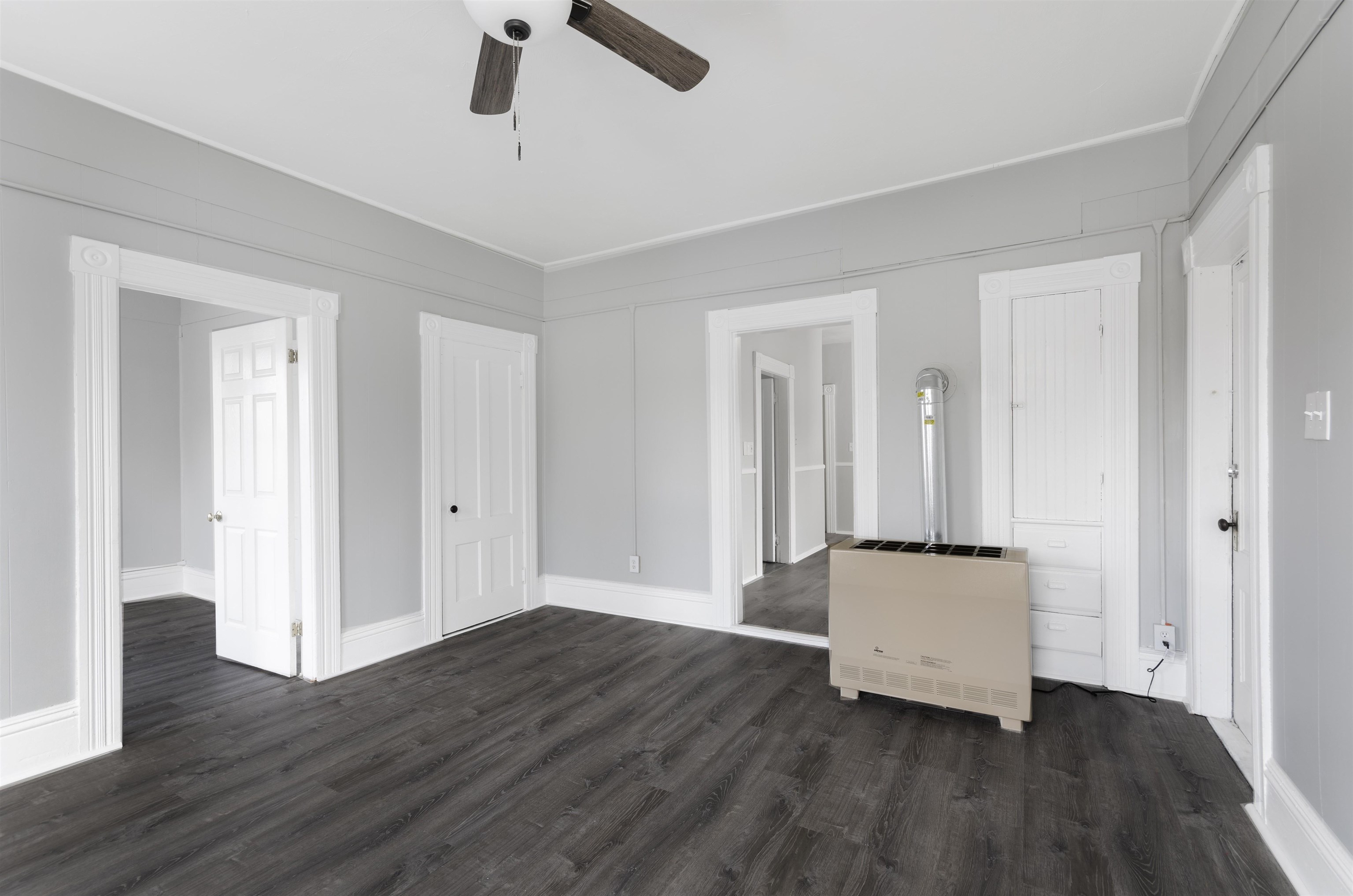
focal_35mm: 15
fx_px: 563
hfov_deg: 100.5
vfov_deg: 77.1
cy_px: 448
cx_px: 676
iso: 100
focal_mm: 10
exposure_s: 1/6
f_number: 10
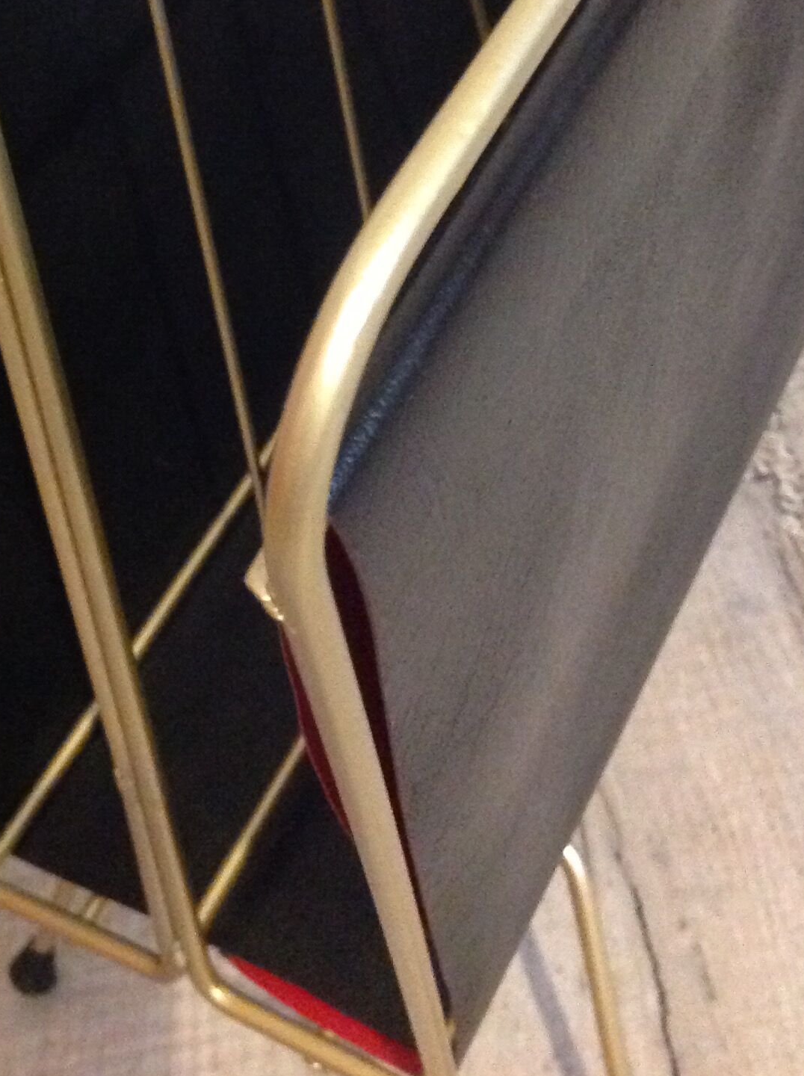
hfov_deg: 23.1
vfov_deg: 29.5
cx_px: 247
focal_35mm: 63
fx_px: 1956
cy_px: 112
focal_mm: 4.28
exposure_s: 1/15
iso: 800
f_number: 2.4
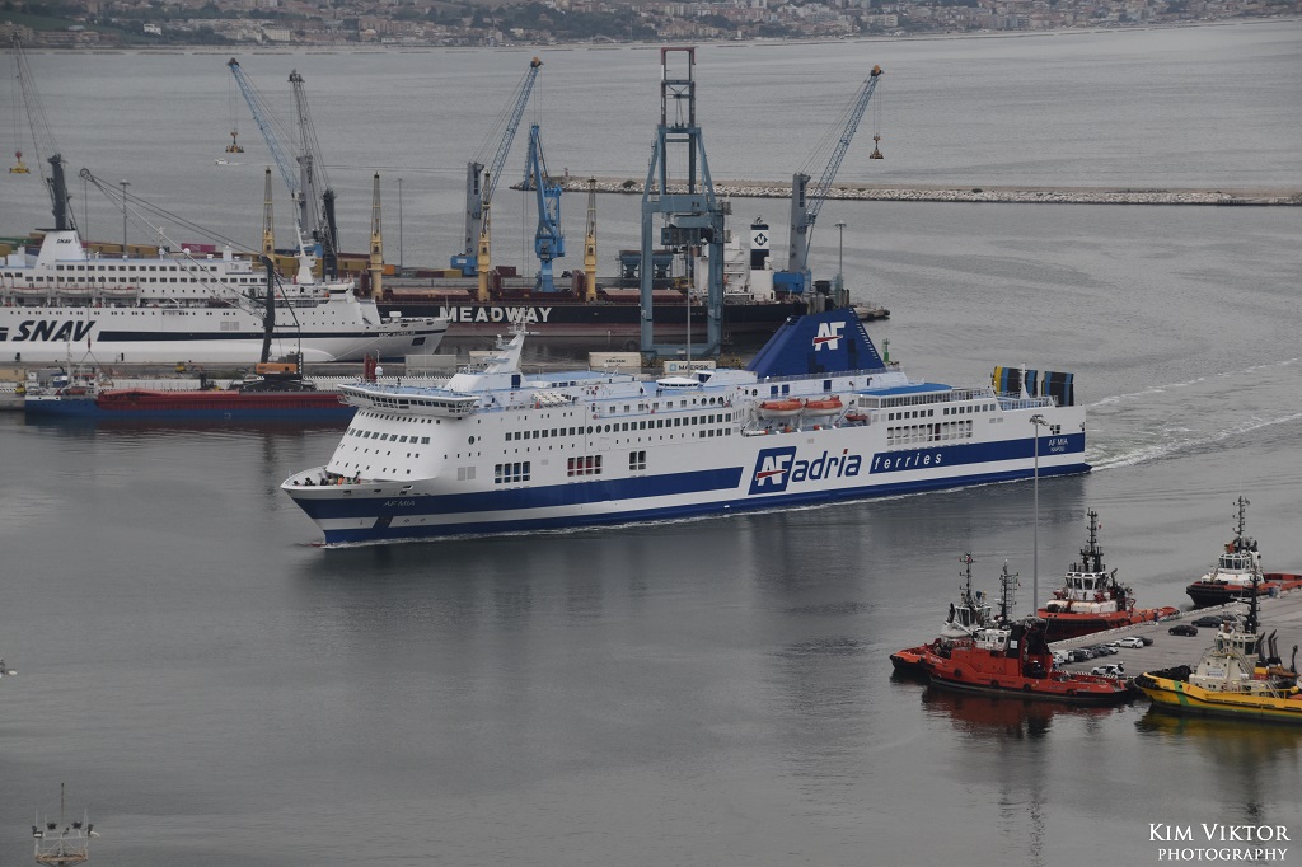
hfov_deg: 16.1
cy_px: 434
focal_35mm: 128
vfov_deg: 10.7
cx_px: 651
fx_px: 4610
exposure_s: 1/800
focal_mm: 85
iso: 200
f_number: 7.1
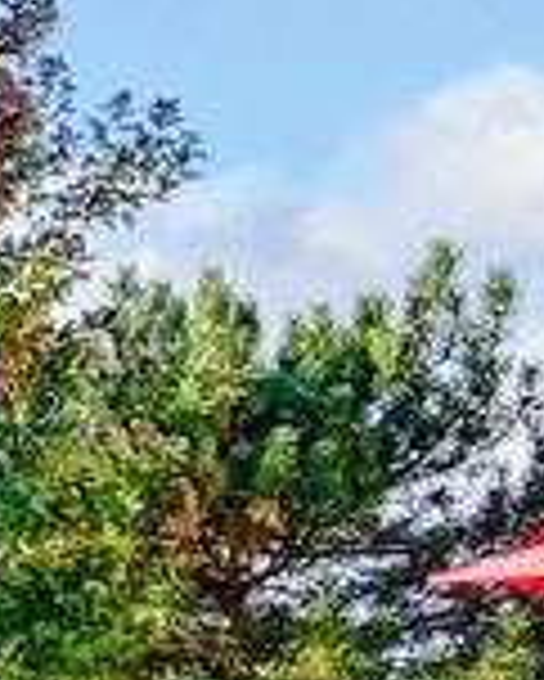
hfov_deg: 7.7
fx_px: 3036
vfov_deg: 12.5
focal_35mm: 151
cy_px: 766
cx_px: -1461
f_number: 3.5
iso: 200
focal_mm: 10
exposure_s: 1/1600
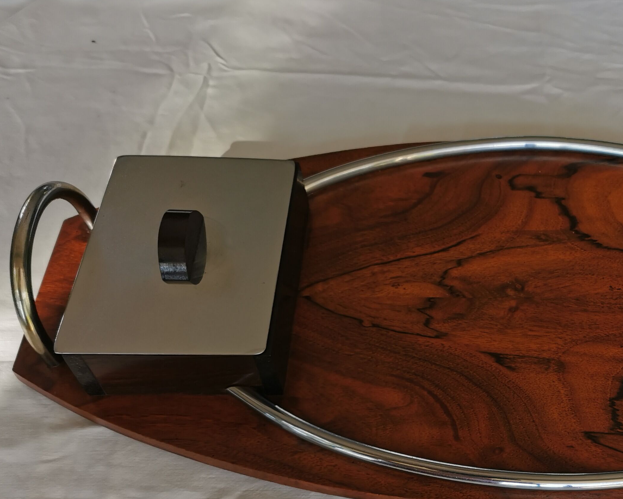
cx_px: 531
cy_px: 386
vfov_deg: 32.0
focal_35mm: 46
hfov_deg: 38.2
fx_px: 848
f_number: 1.6
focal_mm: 5.56
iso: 50
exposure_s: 1/682
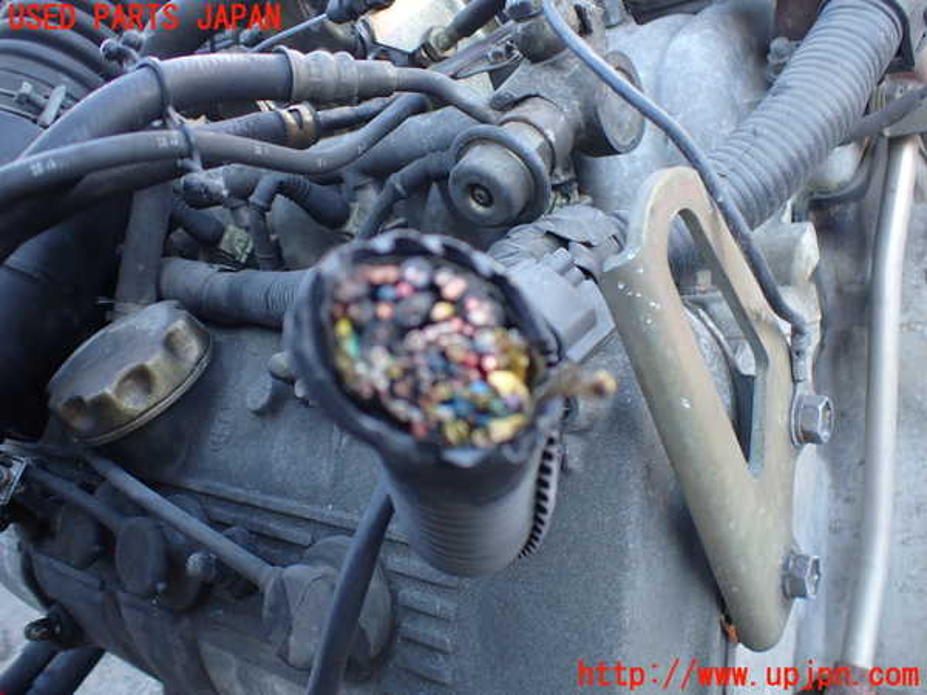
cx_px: 464
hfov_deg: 60.0
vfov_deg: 46.8
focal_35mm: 30
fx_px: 803
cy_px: 348
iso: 160
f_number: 2.3
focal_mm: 5.4
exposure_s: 1/125
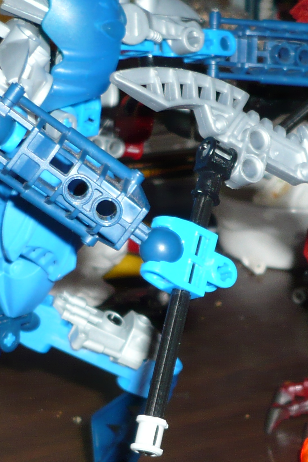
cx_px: 255
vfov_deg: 20.5
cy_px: 334
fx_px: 1271
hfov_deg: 13.7
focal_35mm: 99
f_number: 2.8
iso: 100
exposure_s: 1/30
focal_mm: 5.8
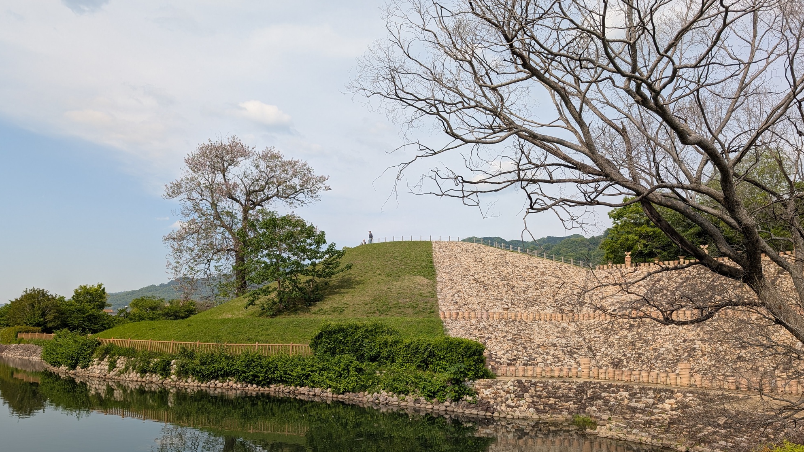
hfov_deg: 69.9
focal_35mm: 27
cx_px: 399
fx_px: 576
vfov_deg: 42.8
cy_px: 250
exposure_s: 1/923
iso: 26
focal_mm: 6.9
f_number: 1.68
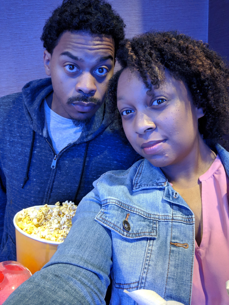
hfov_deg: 49.7
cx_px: 114
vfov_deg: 63.4
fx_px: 247
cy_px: 152
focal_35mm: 28
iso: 668
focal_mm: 2.97
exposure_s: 1/32.8
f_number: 1.8
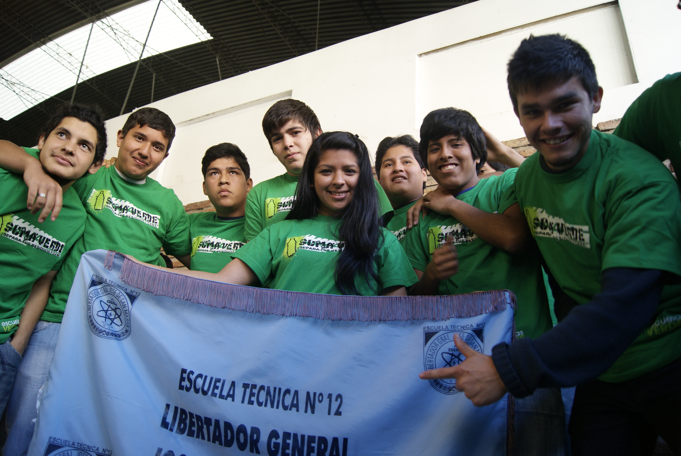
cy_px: 228
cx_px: 340
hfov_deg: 67.3
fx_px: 511
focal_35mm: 27
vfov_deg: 48.0
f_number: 3.5
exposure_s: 1/40
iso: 200
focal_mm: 18
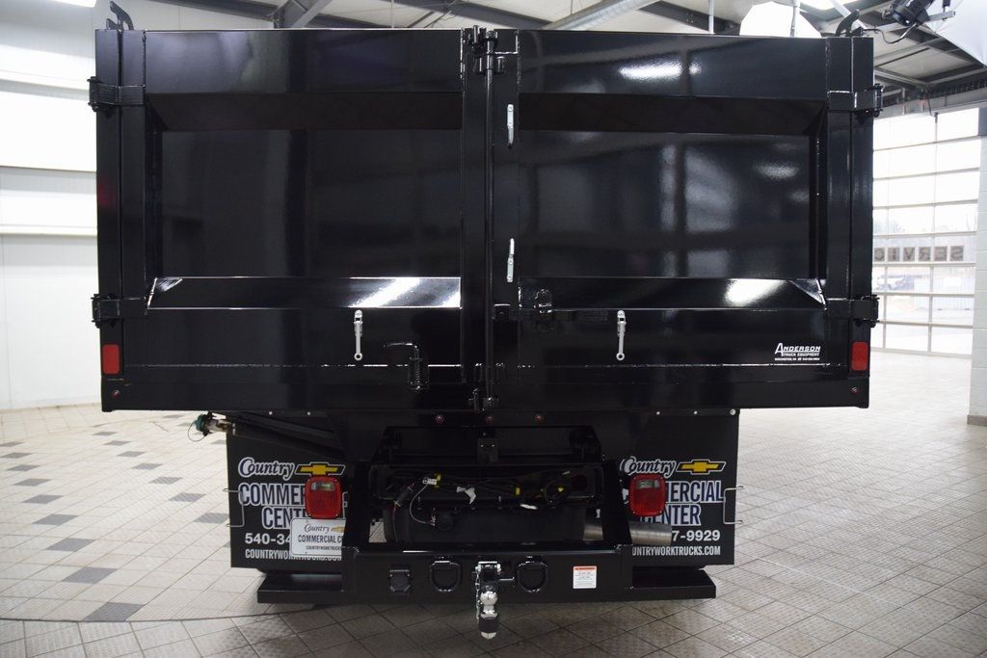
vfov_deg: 47.9
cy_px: 329
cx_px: 494
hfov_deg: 67.4
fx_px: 740
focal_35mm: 27
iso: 1600
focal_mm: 18
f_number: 4.5
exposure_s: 1/60
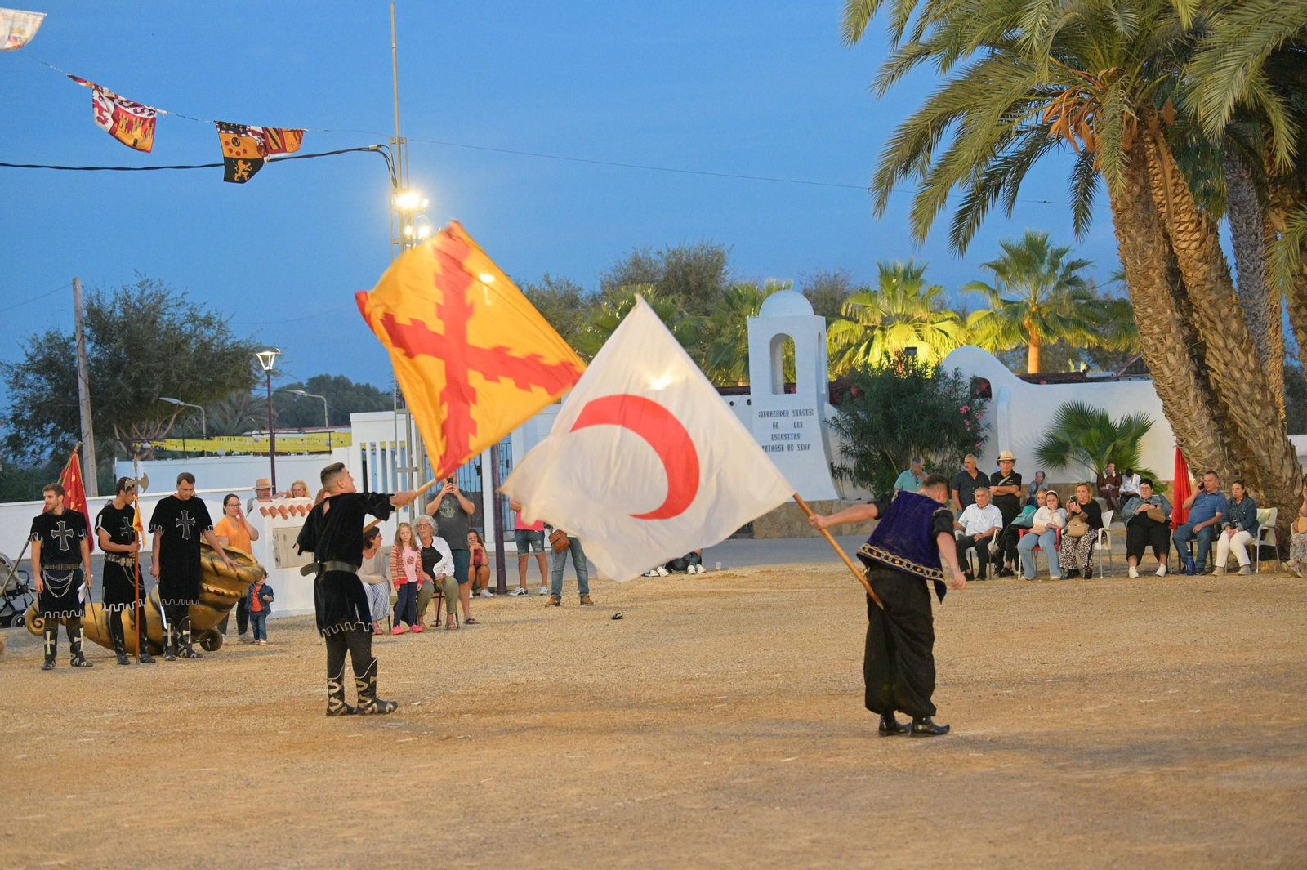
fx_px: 2540
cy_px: 435
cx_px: 654
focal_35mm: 70
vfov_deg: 19.4
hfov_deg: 28.9
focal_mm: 70
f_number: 2.8
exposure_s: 1/200
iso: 6400
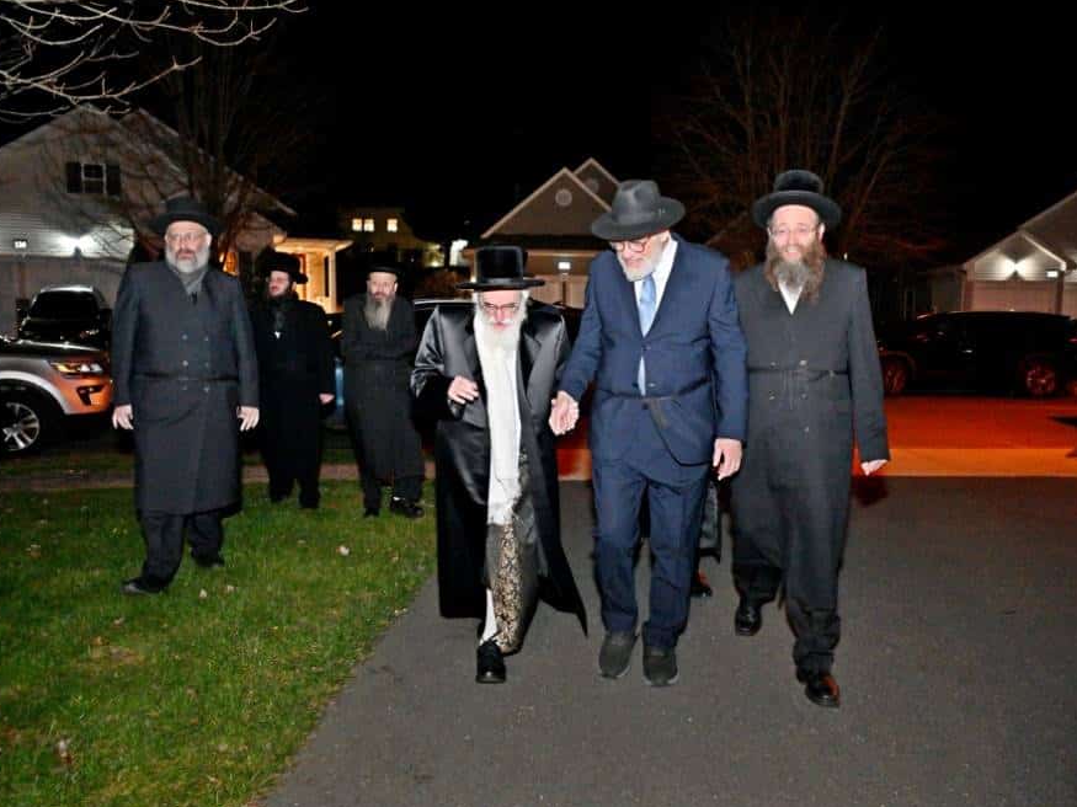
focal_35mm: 27
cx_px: 553
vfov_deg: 51.3
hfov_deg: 65.3
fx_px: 840
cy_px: 397
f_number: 4
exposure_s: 1/100
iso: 2000
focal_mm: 24
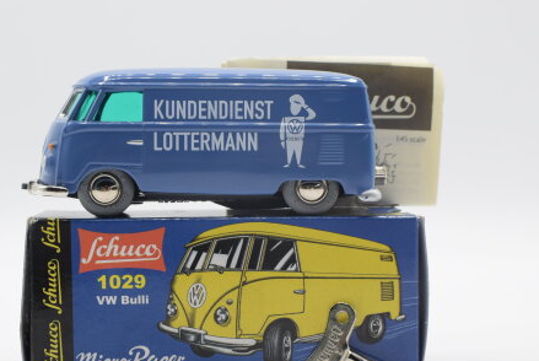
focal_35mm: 72
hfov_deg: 28.1
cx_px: 226
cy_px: 223
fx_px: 1075
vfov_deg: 19.0
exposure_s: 1/160
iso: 400
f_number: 8
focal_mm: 35
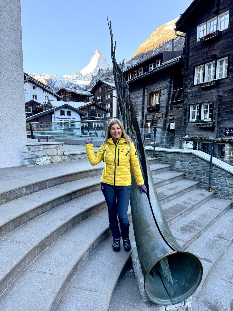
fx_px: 215
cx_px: 116
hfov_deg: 56.8
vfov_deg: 71.6
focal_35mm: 24
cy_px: 156
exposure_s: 1/243
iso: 100
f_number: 1.78
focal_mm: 6.76
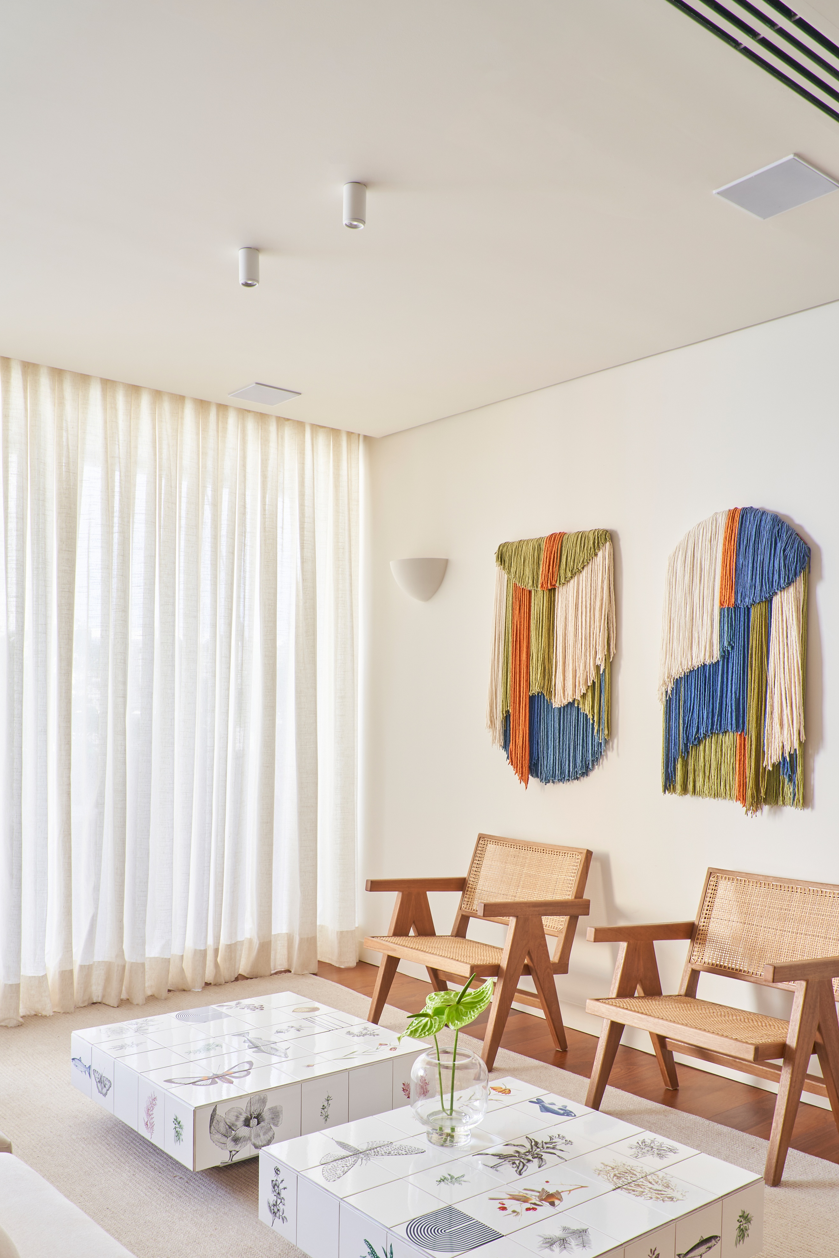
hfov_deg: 45.0
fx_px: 1013
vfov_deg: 63.2
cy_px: 741
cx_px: 432
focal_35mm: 29
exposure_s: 1/50
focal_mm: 24
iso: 500
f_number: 11
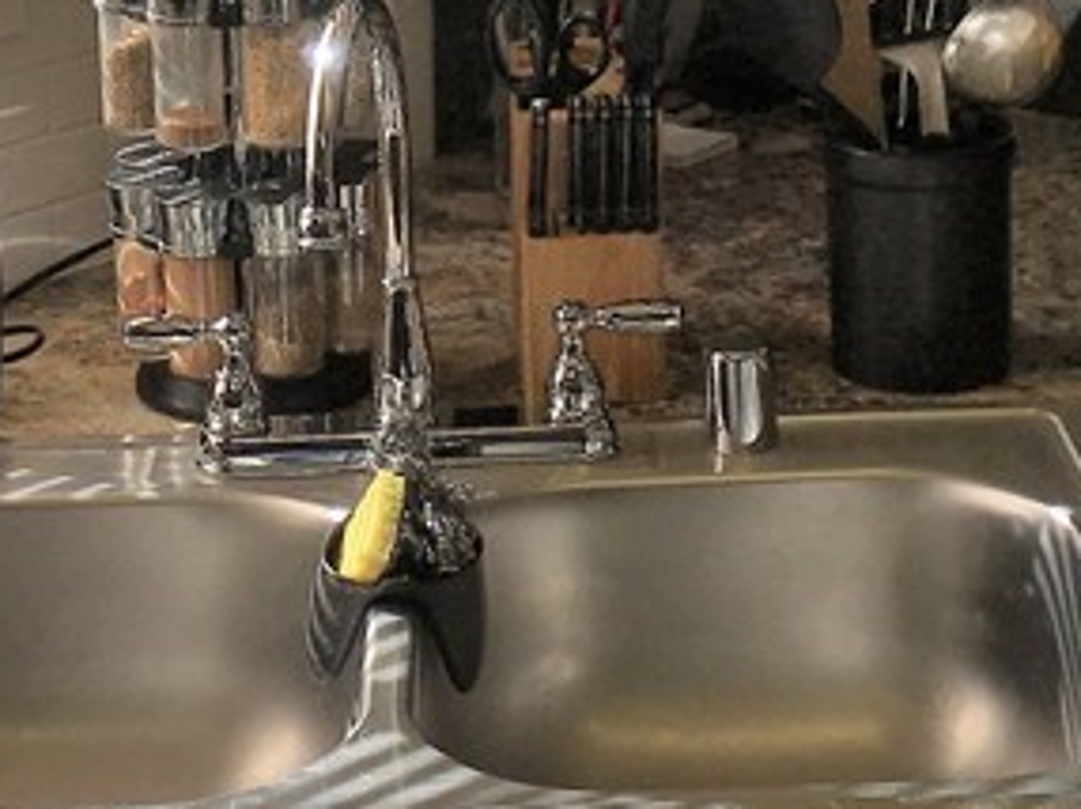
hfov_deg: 18.9
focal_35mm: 104
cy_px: -197
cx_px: 499
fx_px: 3245
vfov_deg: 13.7
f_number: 2.2
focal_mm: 4.15
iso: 25
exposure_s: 1/368
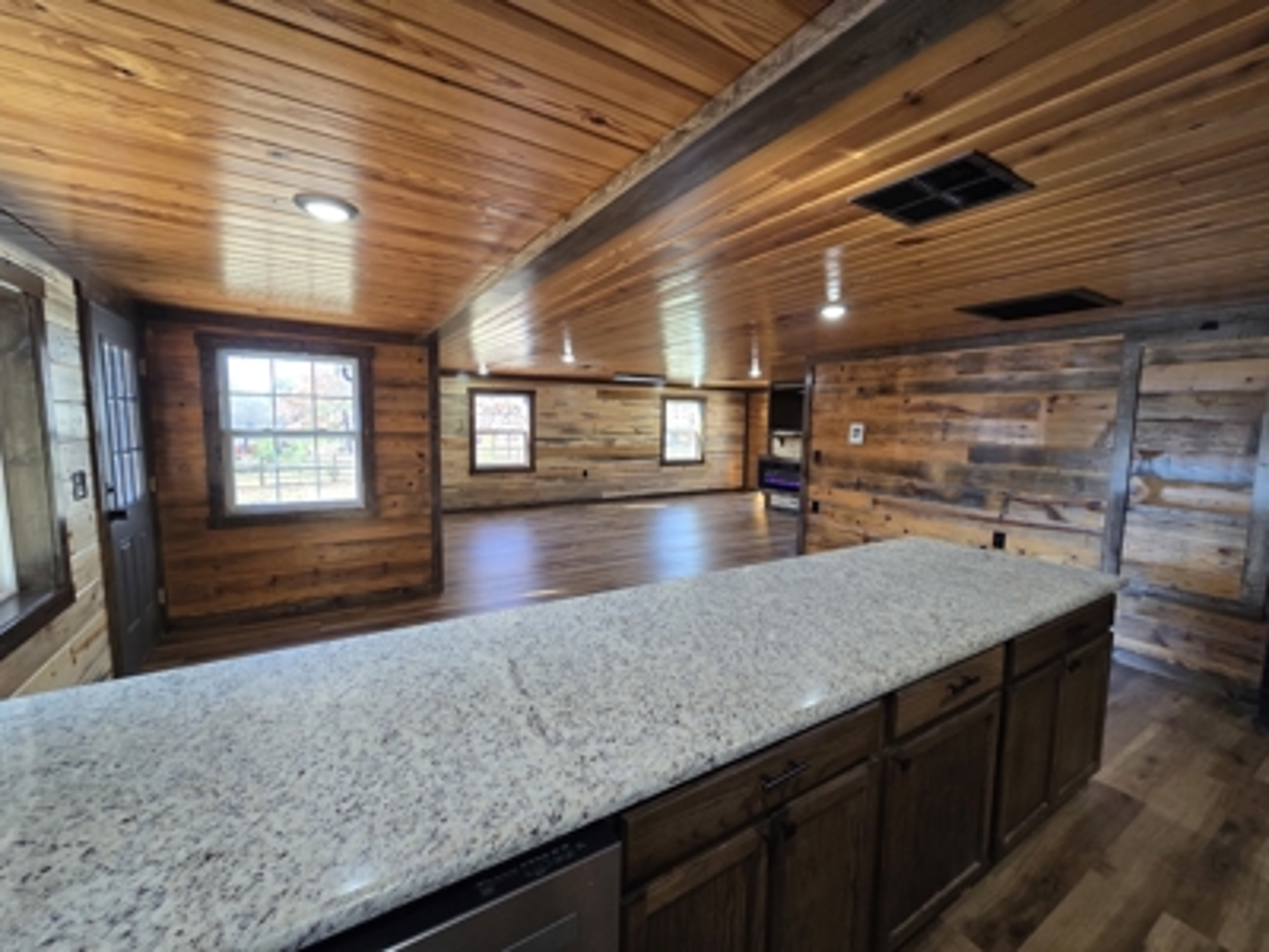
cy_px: 476
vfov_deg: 89.9
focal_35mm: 13
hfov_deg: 106.2
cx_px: 634
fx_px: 477
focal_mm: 2.2
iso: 160
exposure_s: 1/60
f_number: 2.2
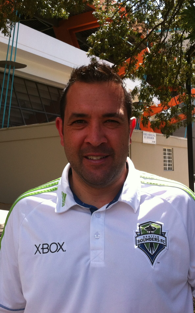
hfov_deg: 25.8
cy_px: 156
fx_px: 425
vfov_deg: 40.3
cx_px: 97
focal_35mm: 50
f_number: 2.8
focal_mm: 3.85
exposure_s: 1/431
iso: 80
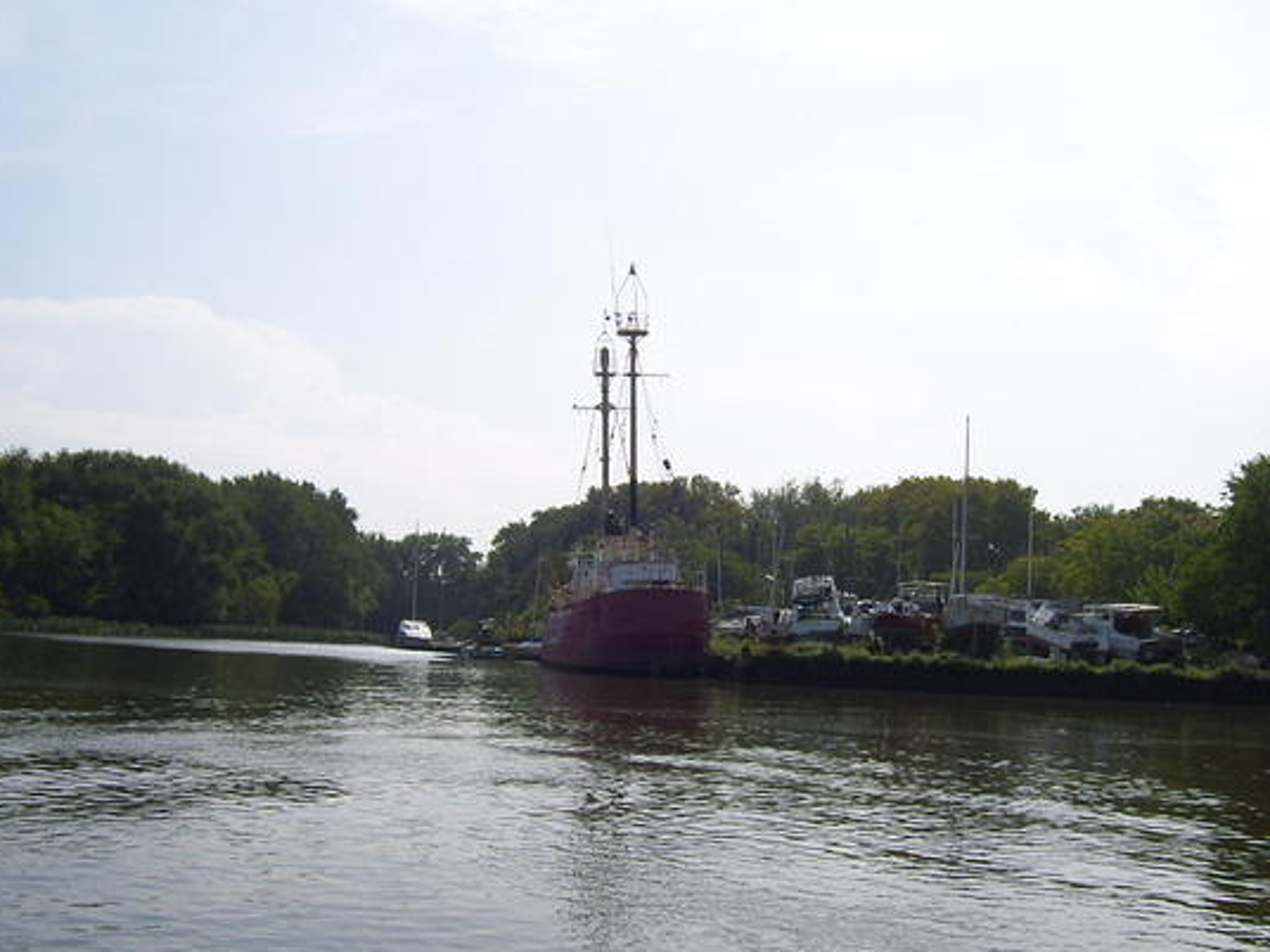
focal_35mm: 43
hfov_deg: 43.9
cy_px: 523
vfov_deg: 33.6
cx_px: 628
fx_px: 1578
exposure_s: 1/1250
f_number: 4.8
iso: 80
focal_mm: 6
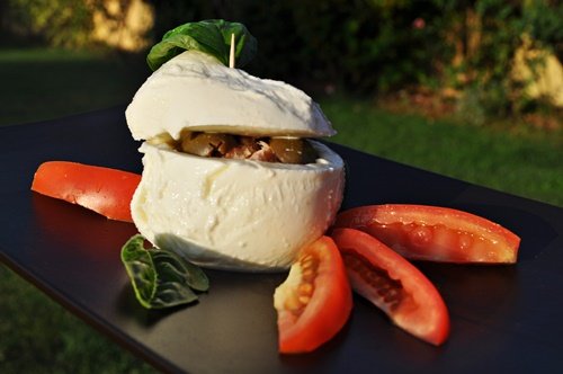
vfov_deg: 28.0
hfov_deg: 41.2
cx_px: 282
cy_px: 187
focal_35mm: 48
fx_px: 750
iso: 200
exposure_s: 1/400
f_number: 10
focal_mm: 32
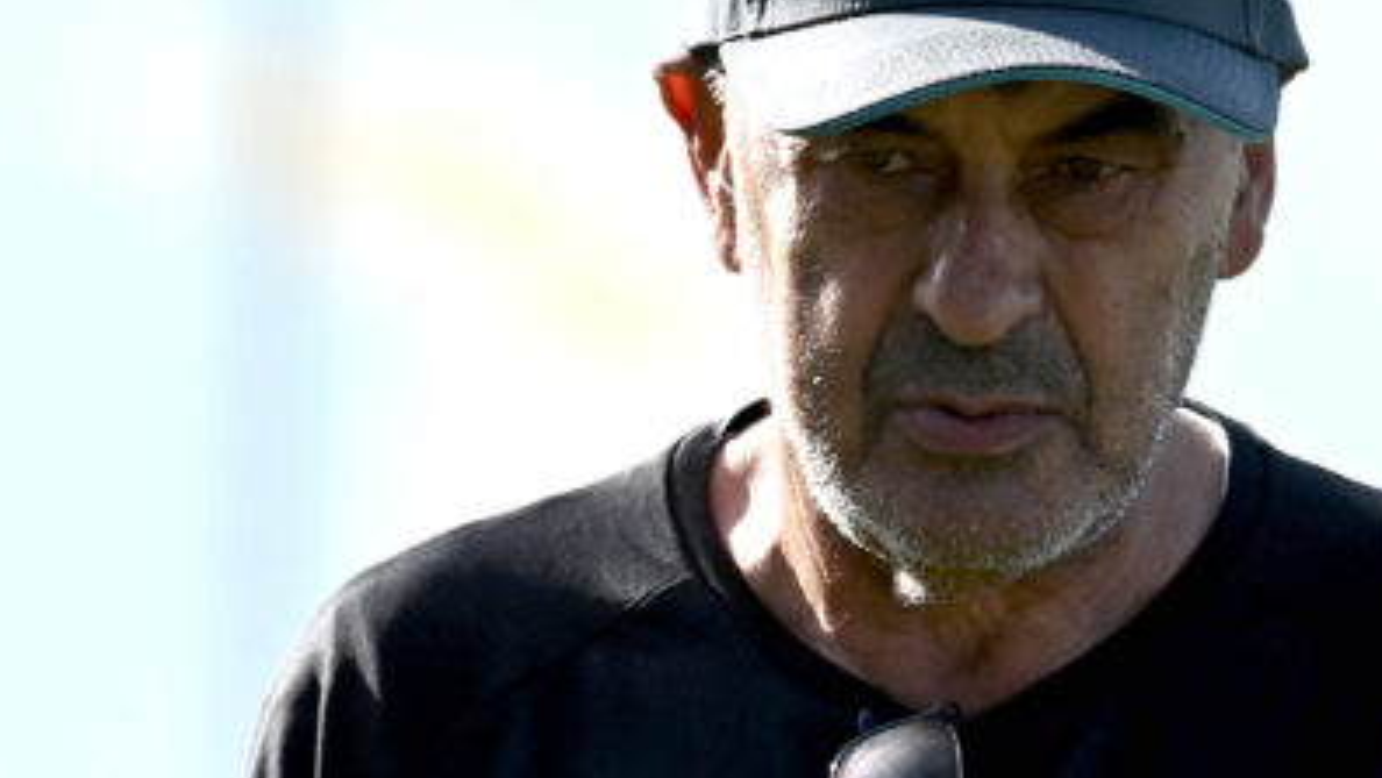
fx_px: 59564
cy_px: 769
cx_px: 984
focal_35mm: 1625
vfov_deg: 0.7
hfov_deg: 1.3
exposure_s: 1/1600
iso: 640
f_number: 5.6
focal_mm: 400
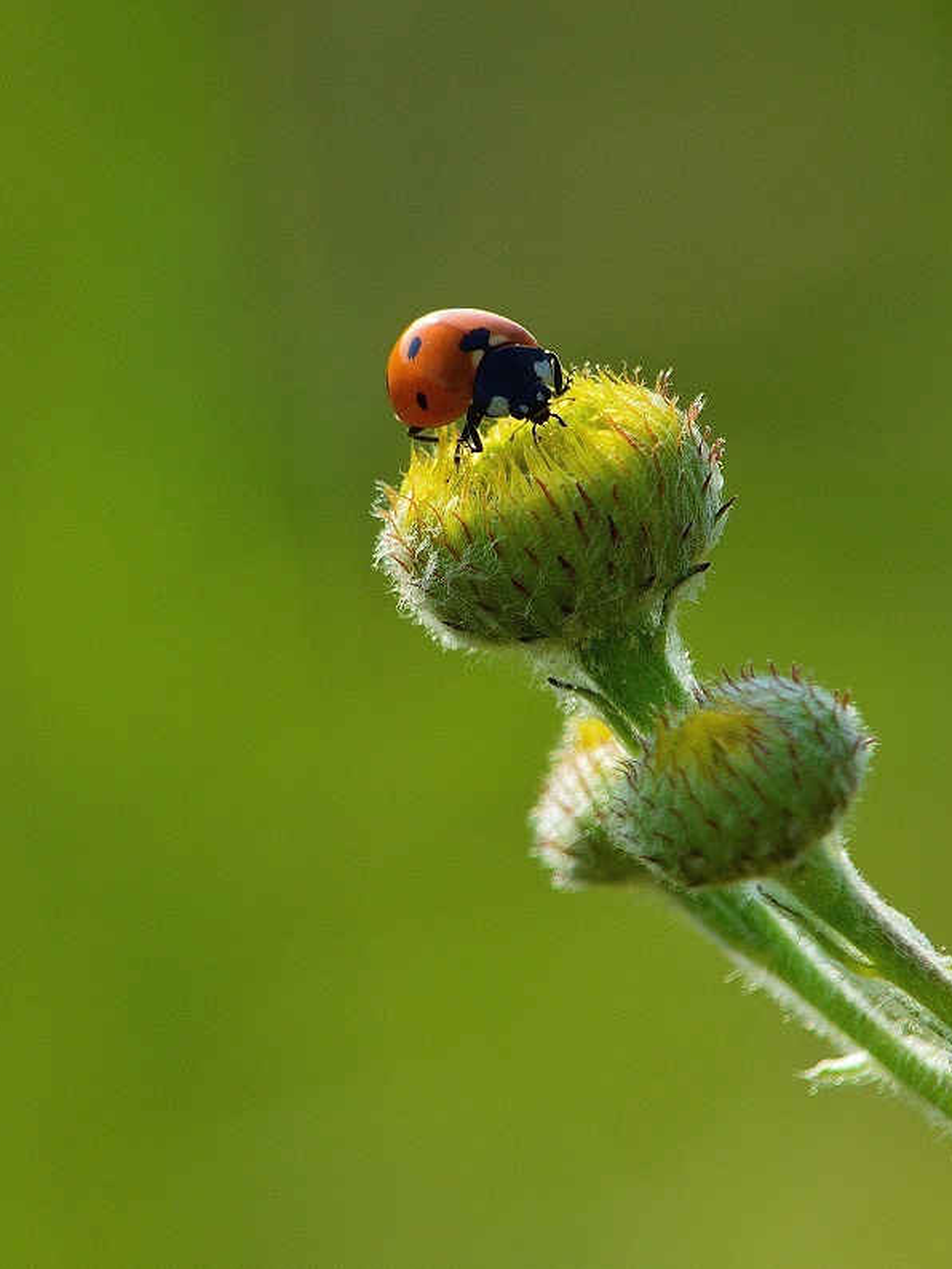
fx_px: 23932
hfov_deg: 2.3
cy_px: 635
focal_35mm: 653
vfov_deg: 3.0
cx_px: 498
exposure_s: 1/400
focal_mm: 300
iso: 400
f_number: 11
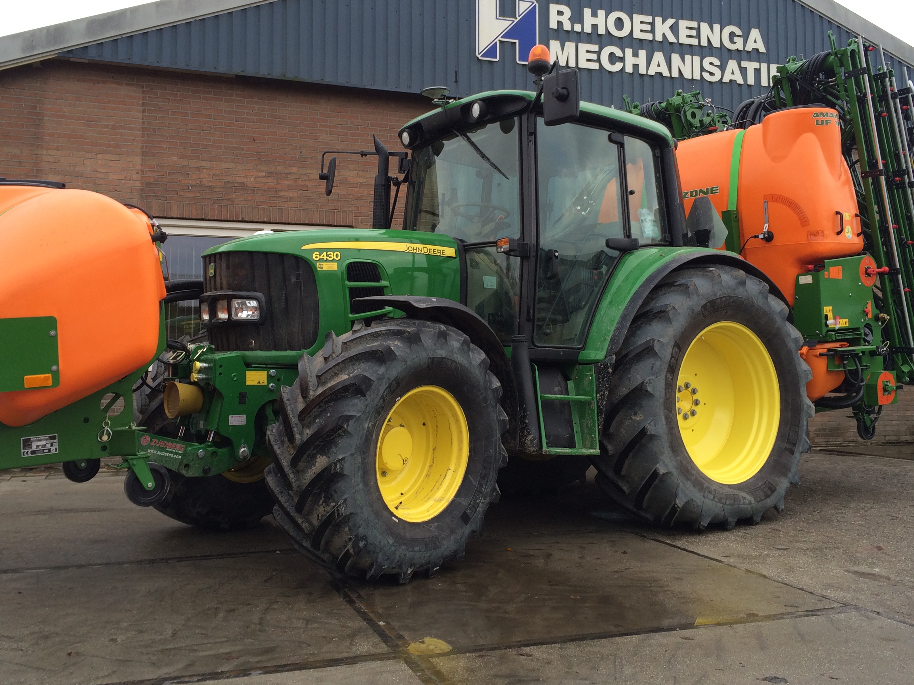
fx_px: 924
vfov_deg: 40.6
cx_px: 446
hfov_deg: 52.6
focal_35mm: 35
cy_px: 297
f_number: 2.2
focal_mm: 4.15
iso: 32
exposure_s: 1/124
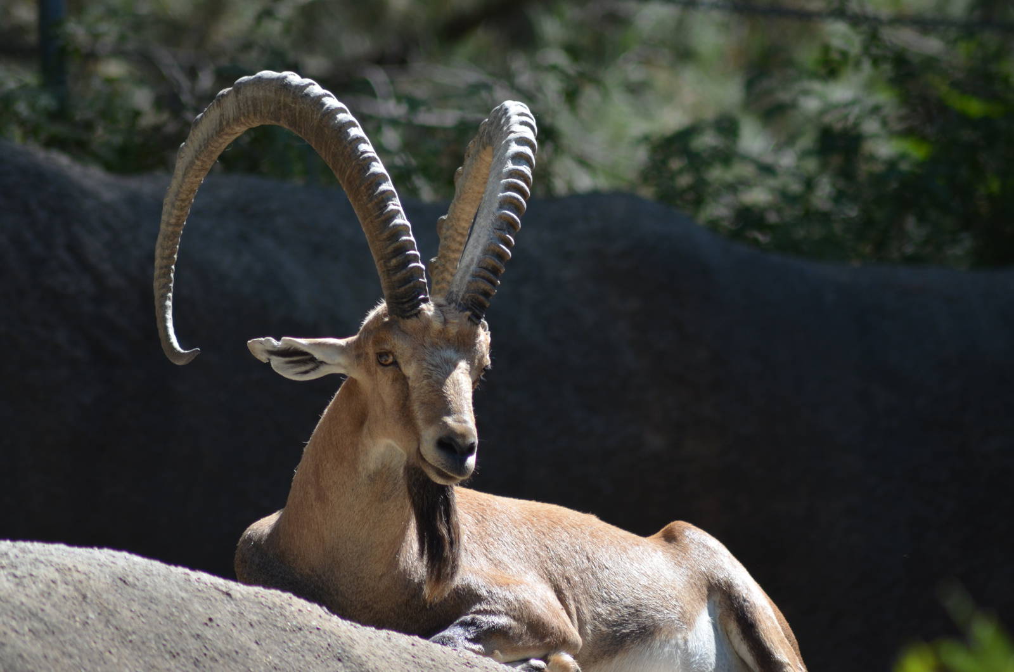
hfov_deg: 4.6
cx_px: 507
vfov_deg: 3.0
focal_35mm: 450
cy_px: 336
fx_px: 12650
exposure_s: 1/1000
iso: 400
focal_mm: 300
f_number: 5.6
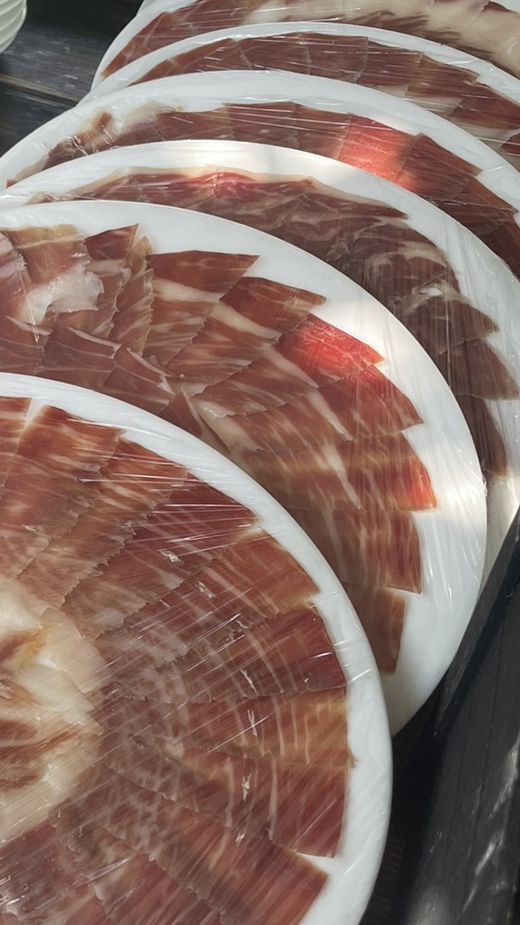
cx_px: -89
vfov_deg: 36.5
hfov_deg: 19.9
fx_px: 1398
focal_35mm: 57
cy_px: 396
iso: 32
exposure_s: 1/520
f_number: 1.6
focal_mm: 4.2
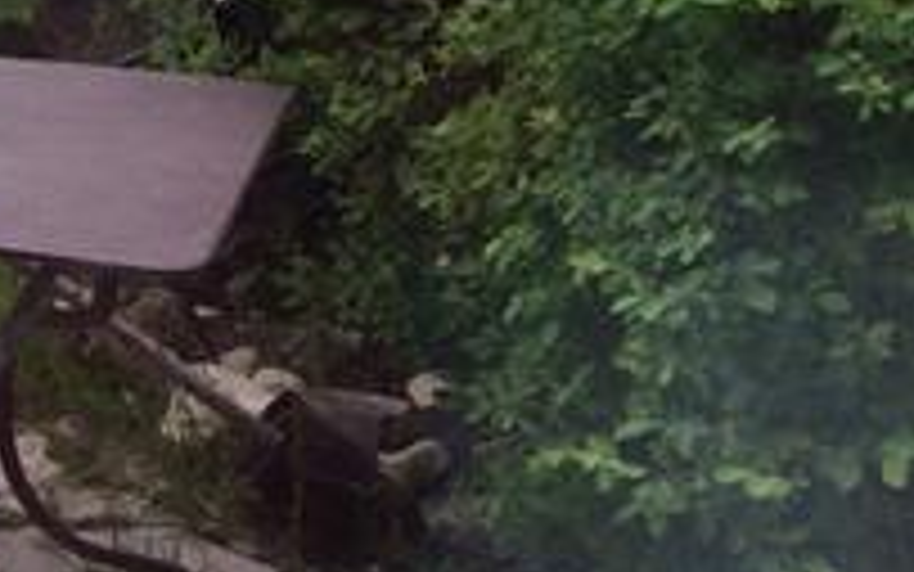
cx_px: -432
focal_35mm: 91
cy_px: -234
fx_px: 2267
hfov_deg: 19.9
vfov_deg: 13.7
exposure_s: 1/100
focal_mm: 4.15
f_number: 2.2
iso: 40
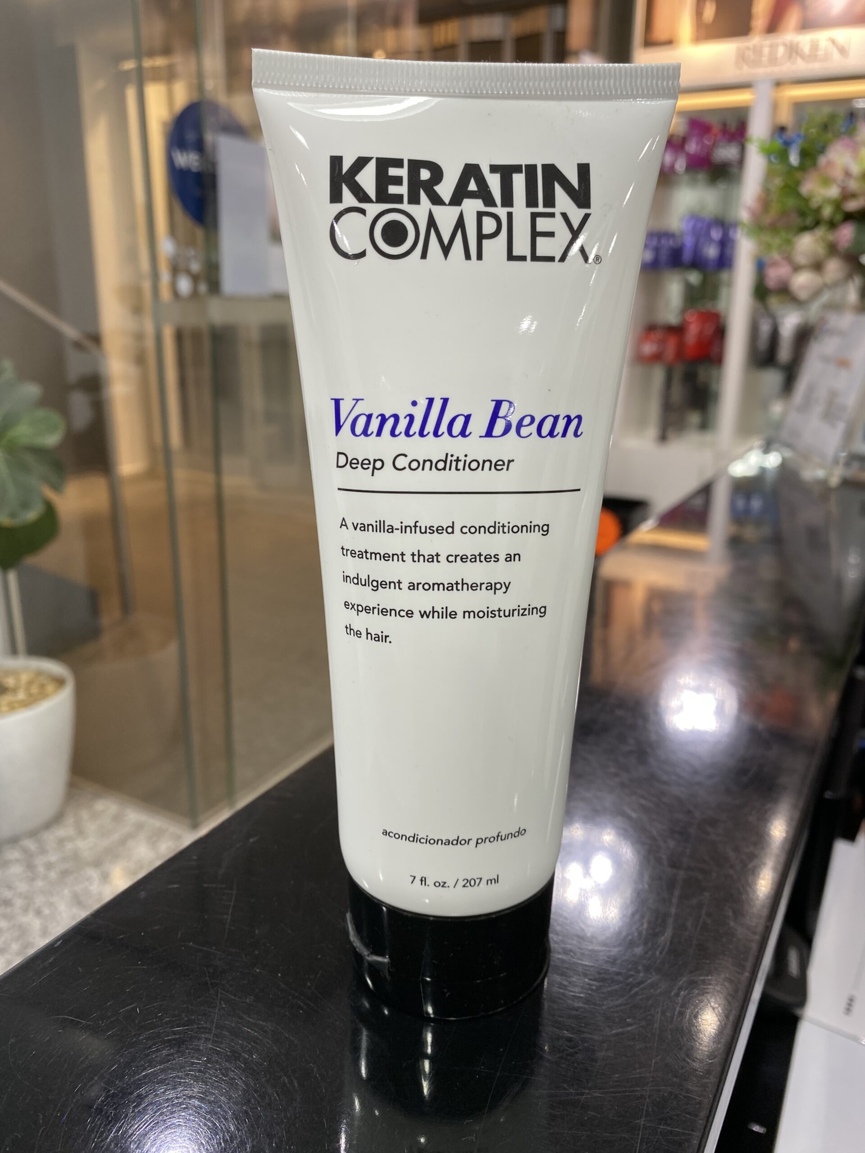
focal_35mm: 26
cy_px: 576
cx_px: 432
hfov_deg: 53.1
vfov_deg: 67.3
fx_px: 866
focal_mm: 4.25
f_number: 1.8
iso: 64
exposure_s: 1/100
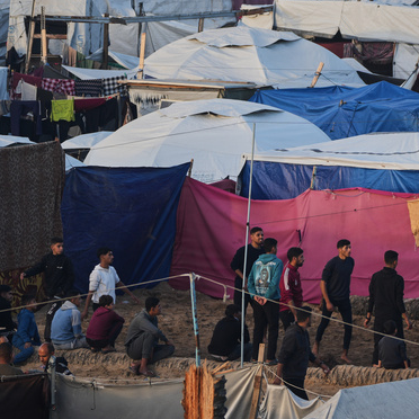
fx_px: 6149
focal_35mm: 449
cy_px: 166
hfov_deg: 3.9
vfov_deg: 3.9
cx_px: 277
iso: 125
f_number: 5.6
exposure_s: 1/125
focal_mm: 192
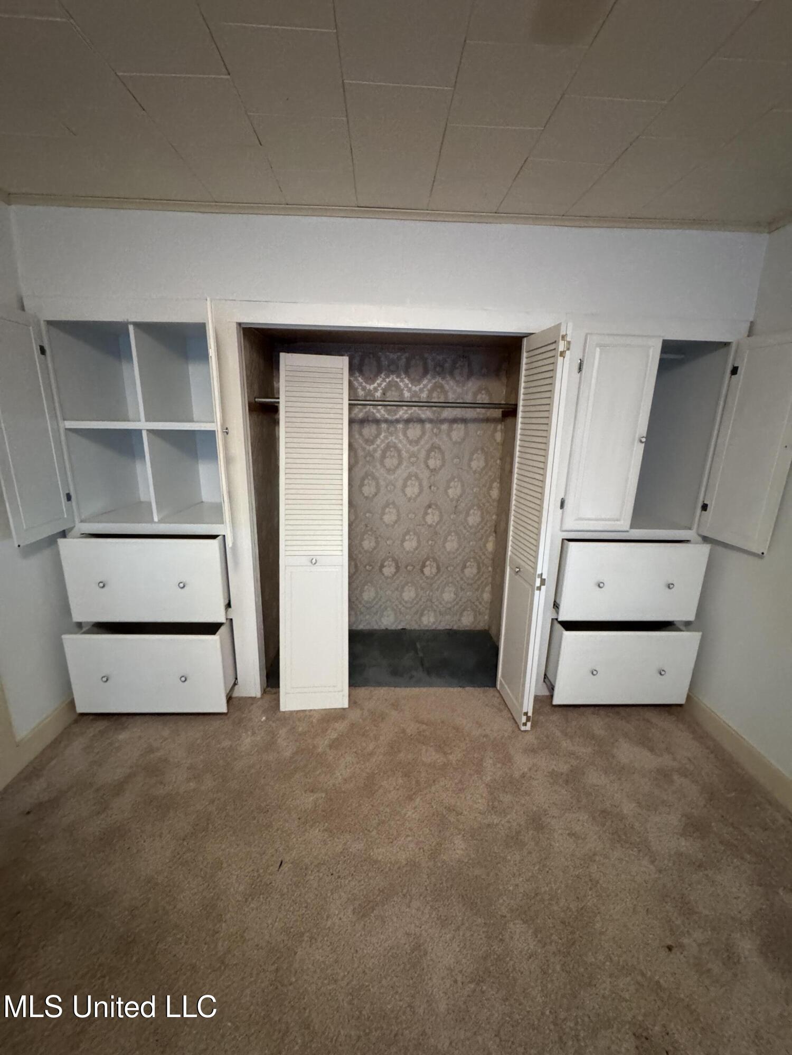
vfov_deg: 102.1
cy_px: 528
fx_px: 427
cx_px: 396
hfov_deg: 85.7
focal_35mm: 14
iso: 1000
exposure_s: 1/40
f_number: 2.2
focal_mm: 2.22
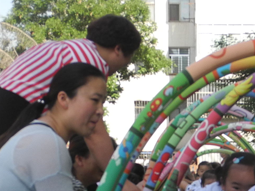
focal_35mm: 132
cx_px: 235
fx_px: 972
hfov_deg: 14.8
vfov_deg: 11.1
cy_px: 209
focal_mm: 7.4
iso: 100
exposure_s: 1/516
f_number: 3.2
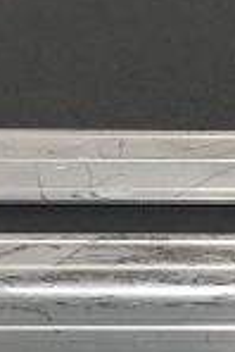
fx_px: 1934
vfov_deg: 10.4
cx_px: 266
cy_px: 200
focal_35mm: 198
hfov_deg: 6.9
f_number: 1.8
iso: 64
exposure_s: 1/120
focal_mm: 3.99
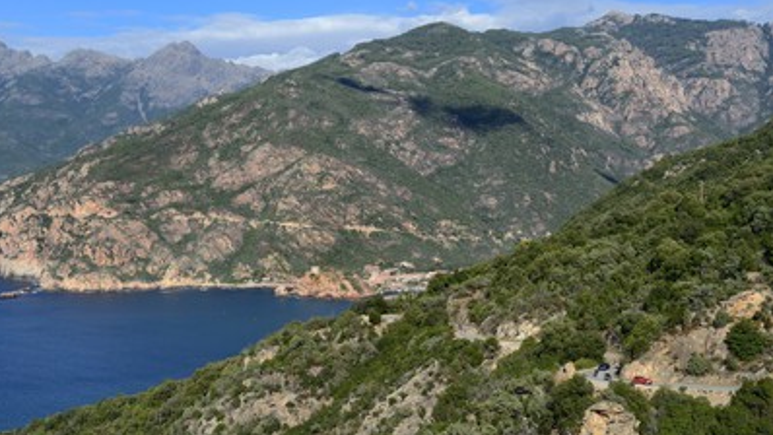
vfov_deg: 22.6
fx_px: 1086
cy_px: 219
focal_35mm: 53
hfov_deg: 39.2
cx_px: 369
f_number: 10
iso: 200
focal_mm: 48
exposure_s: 1/320
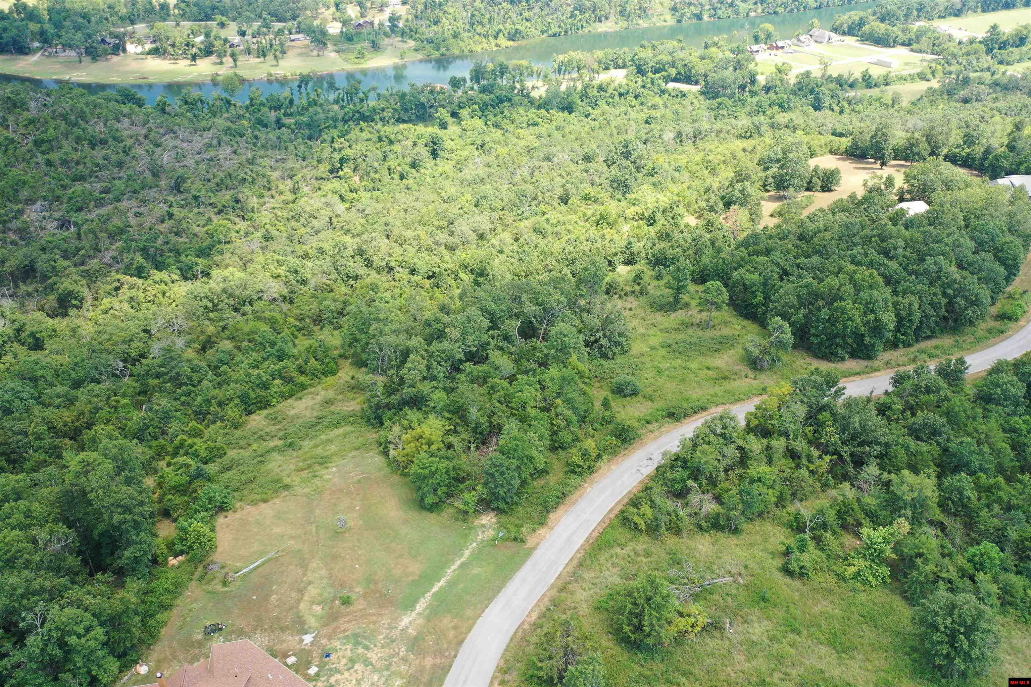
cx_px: 516
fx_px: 802
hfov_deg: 65.5
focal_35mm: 28
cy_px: 344
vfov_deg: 46.4
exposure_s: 1/30
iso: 200
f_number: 2.8
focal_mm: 10.26
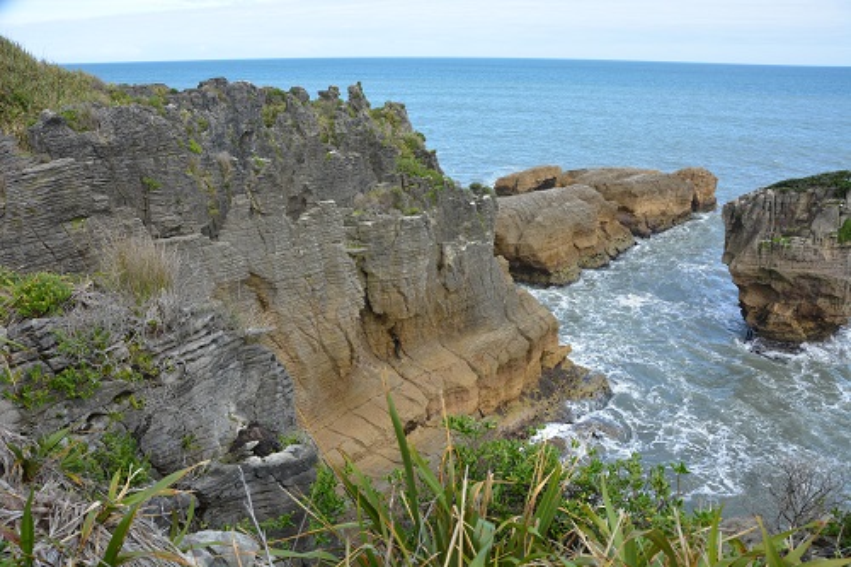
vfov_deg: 47.9
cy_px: 284
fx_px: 638
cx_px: 426
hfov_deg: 67.4
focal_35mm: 27
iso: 200
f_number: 8
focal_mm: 18
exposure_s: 1/250
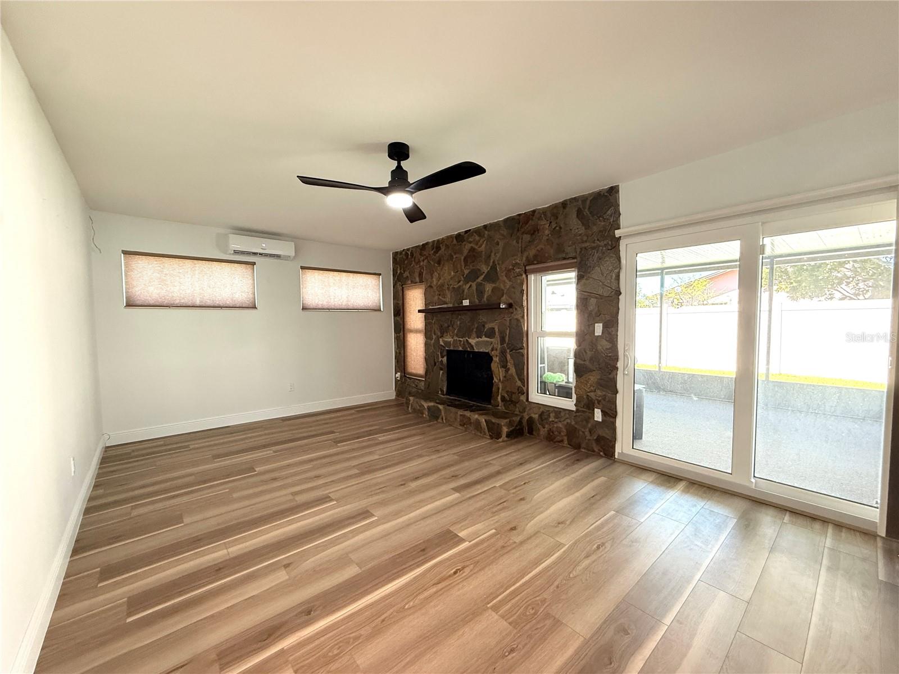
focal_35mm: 14
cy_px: 337
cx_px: 450
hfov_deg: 102.1
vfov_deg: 85.7
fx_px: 364
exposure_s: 1/91
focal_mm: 2.22
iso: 320
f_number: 2.2
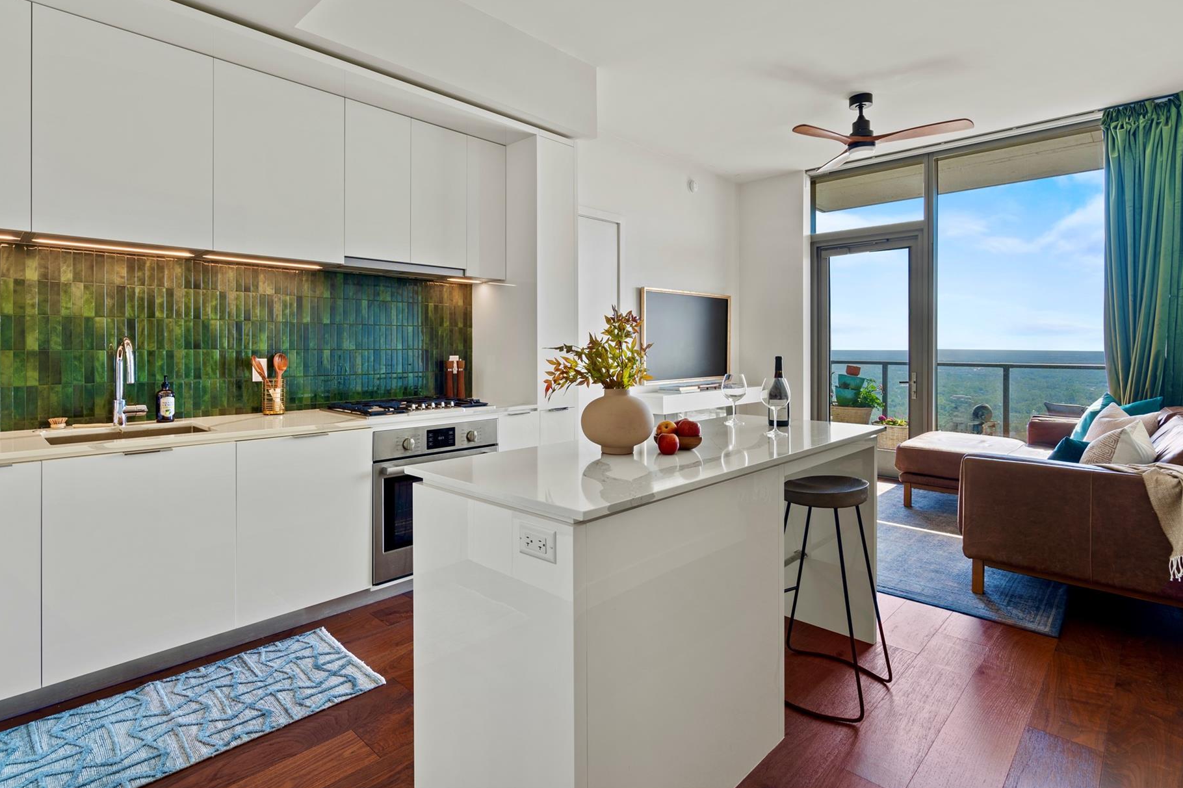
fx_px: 591
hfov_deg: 89.9
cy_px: 347
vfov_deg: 67.1
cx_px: 549
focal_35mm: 18
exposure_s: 1/3
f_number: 8
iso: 100
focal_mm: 16
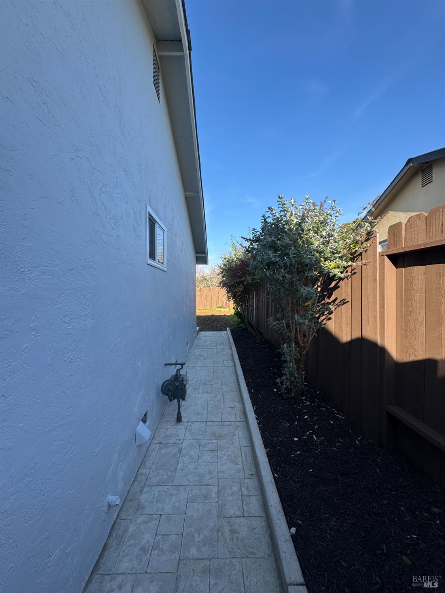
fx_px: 240
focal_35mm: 14
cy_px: 296
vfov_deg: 102.1
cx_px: 222
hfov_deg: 85.7
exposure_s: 1/525
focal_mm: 2.22
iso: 50
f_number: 2.2
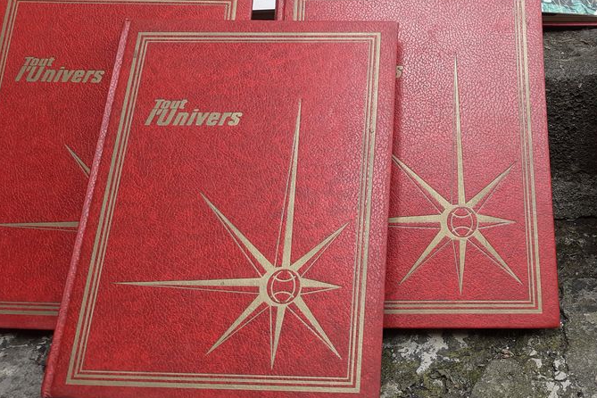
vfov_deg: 31.1
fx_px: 696
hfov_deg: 45.5
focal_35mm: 42
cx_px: 413
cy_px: 79
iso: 40
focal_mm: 3.6
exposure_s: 1/382
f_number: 1.9
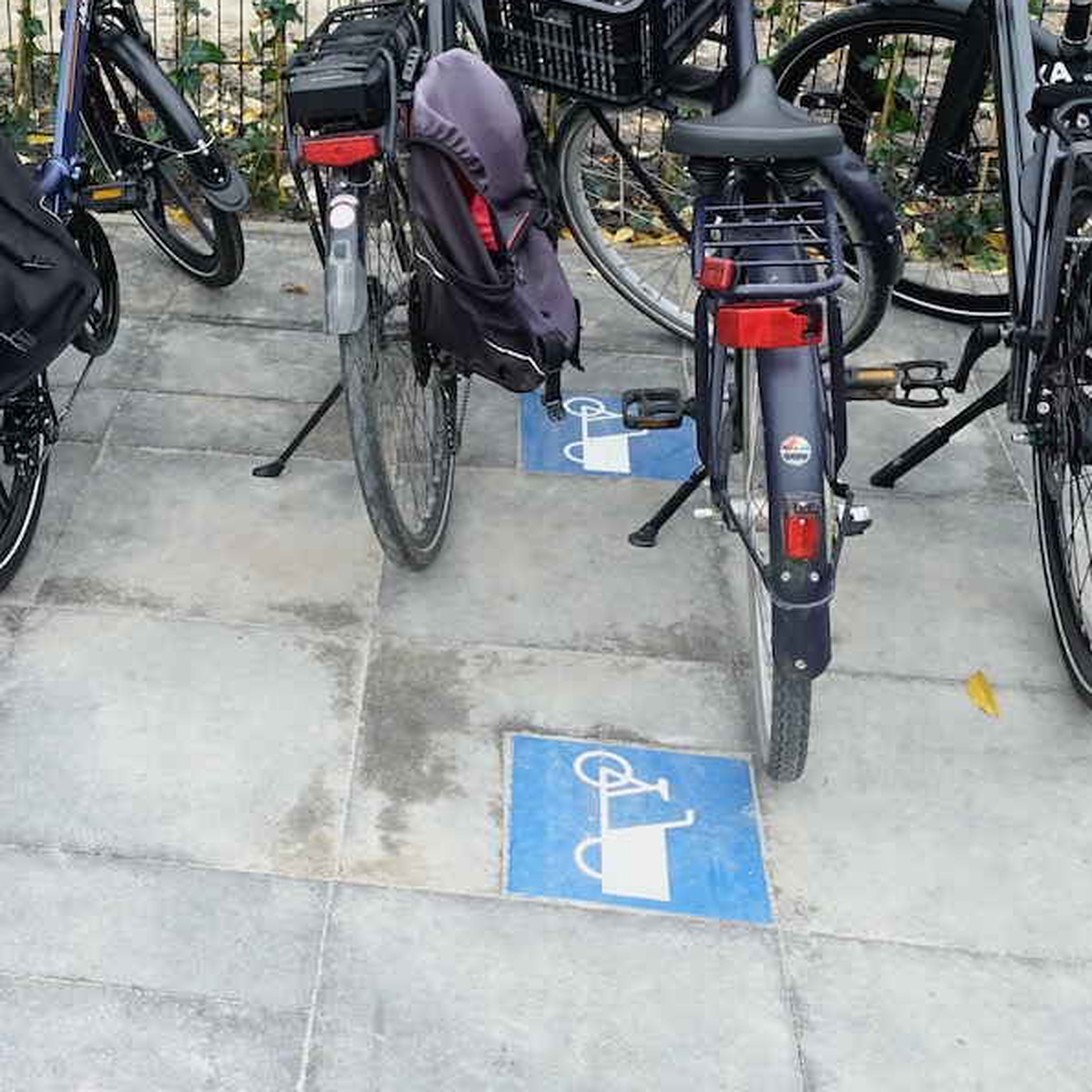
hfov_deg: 34.1
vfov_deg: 34.9
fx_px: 1713
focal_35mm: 48
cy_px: 333
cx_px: 184
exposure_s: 1/160
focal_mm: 8.8
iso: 1000
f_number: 4.5
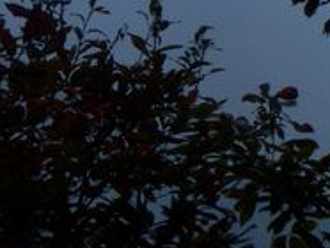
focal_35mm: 532
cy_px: 120
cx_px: -59
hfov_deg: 3.7
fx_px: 5078
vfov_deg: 2.8
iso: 125
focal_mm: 21.9
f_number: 14.5
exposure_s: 1/250
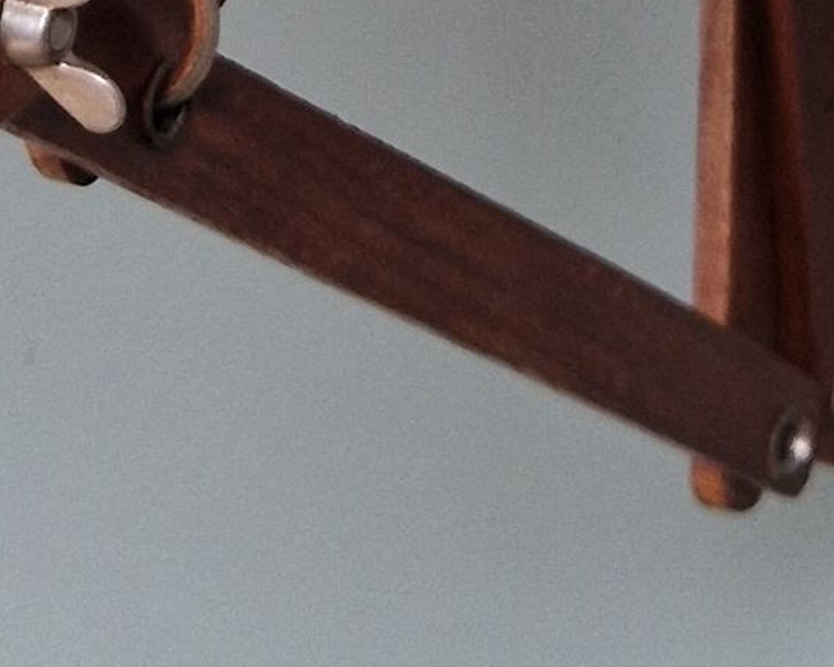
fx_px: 4172
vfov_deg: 8.4
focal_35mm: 169
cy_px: -943
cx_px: 243
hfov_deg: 11.4
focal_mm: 5.4
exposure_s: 1/100
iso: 50
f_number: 1.8
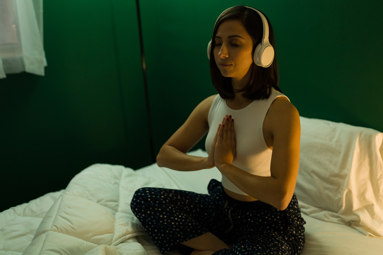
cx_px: 192
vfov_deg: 37.9
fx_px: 372
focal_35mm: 35
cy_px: 128
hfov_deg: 54.4
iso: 400
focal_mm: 35
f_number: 1.6
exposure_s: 1/125
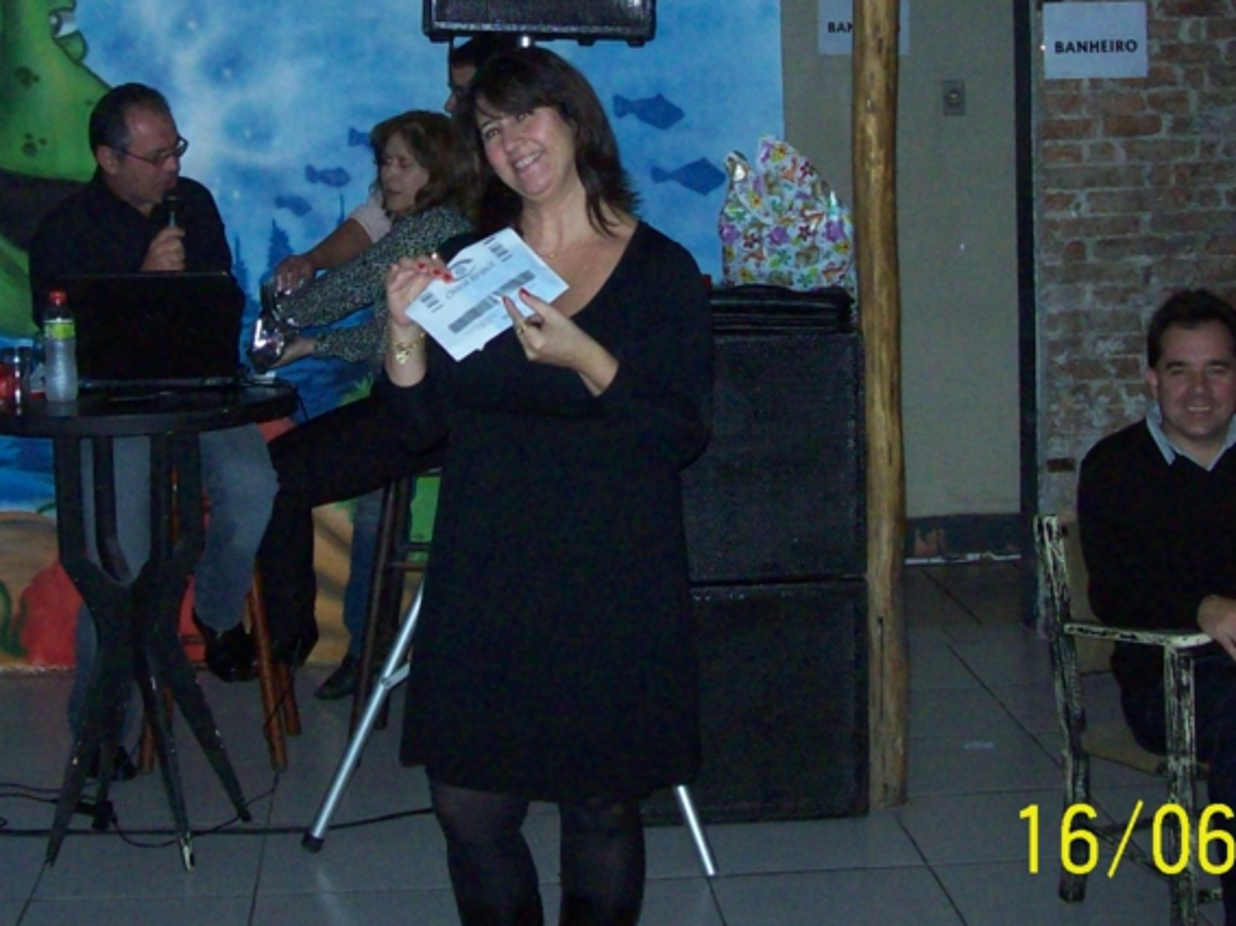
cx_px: 512
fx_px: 2320
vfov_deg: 22.2
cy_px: 168
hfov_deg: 29.8
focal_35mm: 65
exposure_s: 1/64
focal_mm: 6
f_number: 2.7
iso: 200
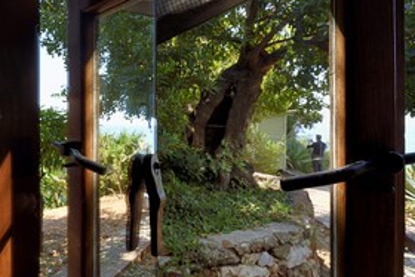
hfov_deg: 71.8
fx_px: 277
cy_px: 126
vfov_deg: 53.1
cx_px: 142
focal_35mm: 24
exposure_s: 1/60
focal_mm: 16
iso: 640
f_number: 18
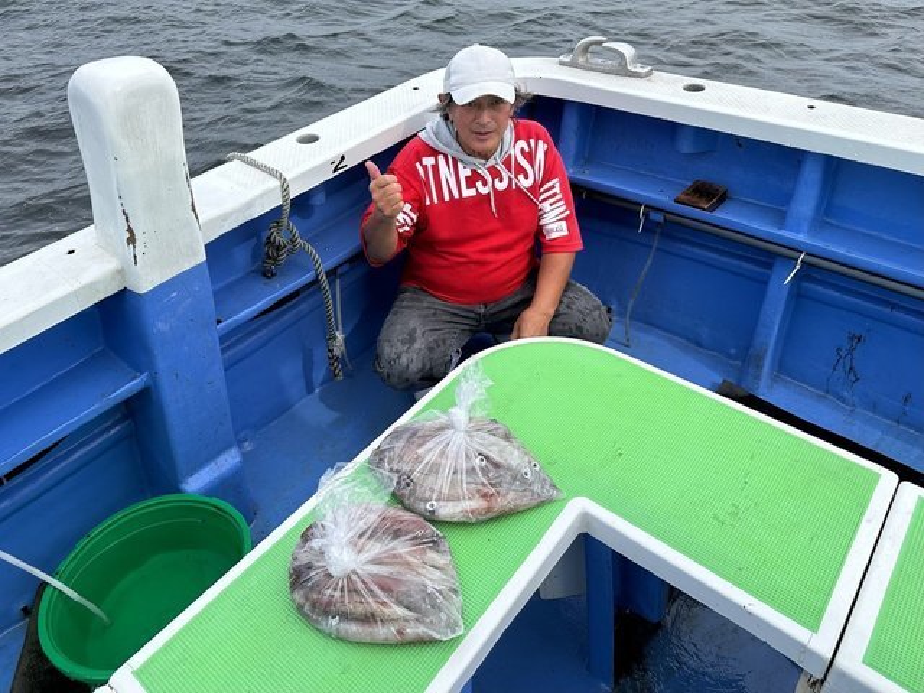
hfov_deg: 71.6
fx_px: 641
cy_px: 346
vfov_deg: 56.8
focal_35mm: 24
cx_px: 462
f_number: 1.78
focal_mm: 6.86
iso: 80
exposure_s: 1/2967
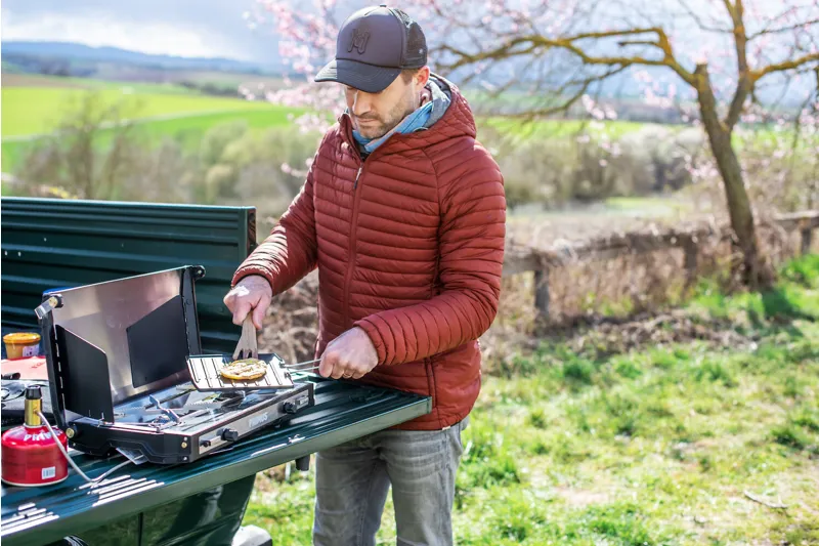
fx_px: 1137
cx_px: 410
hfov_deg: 39.6
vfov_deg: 27.0
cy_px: 273
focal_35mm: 50
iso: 400
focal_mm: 50
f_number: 3.5
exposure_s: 1/2000
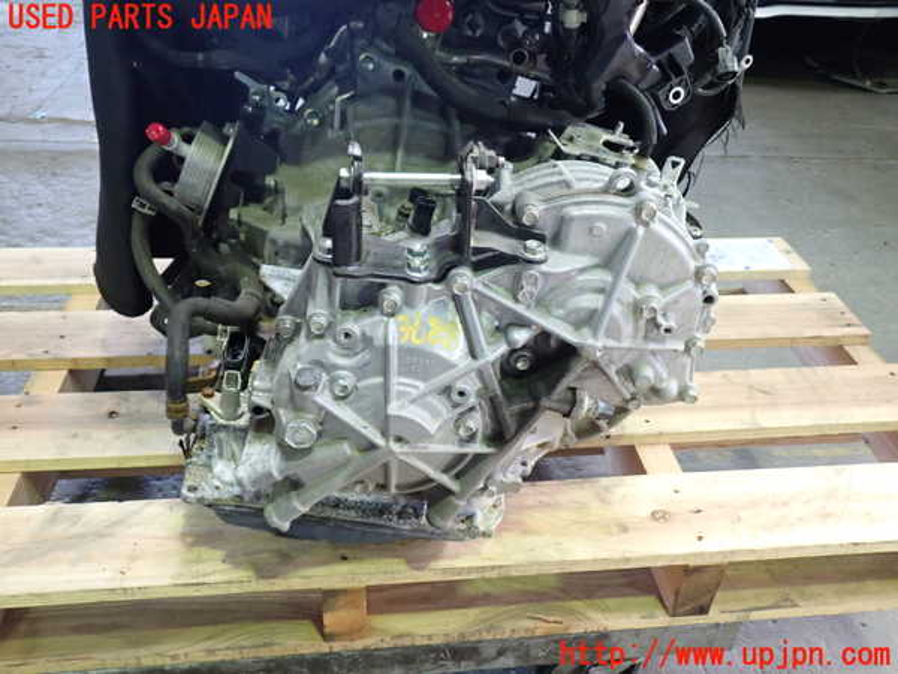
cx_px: 449
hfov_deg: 60.0
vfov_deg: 46.8
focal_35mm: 30
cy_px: 337
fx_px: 778
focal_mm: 5.4
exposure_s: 1/30
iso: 400
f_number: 2.3
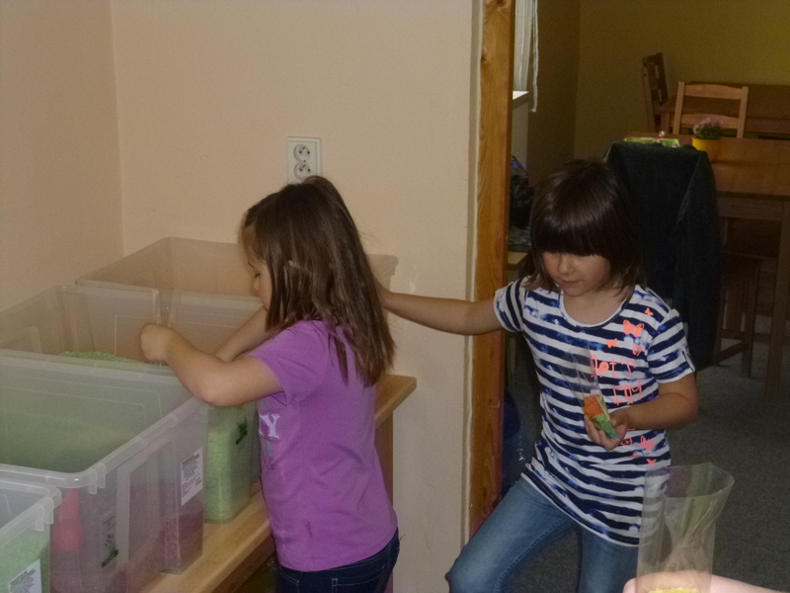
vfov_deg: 28.0
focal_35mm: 52
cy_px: 296
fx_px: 1187
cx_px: 395
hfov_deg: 36.8
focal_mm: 9.2
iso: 400
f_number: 4.1
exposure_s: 1/125
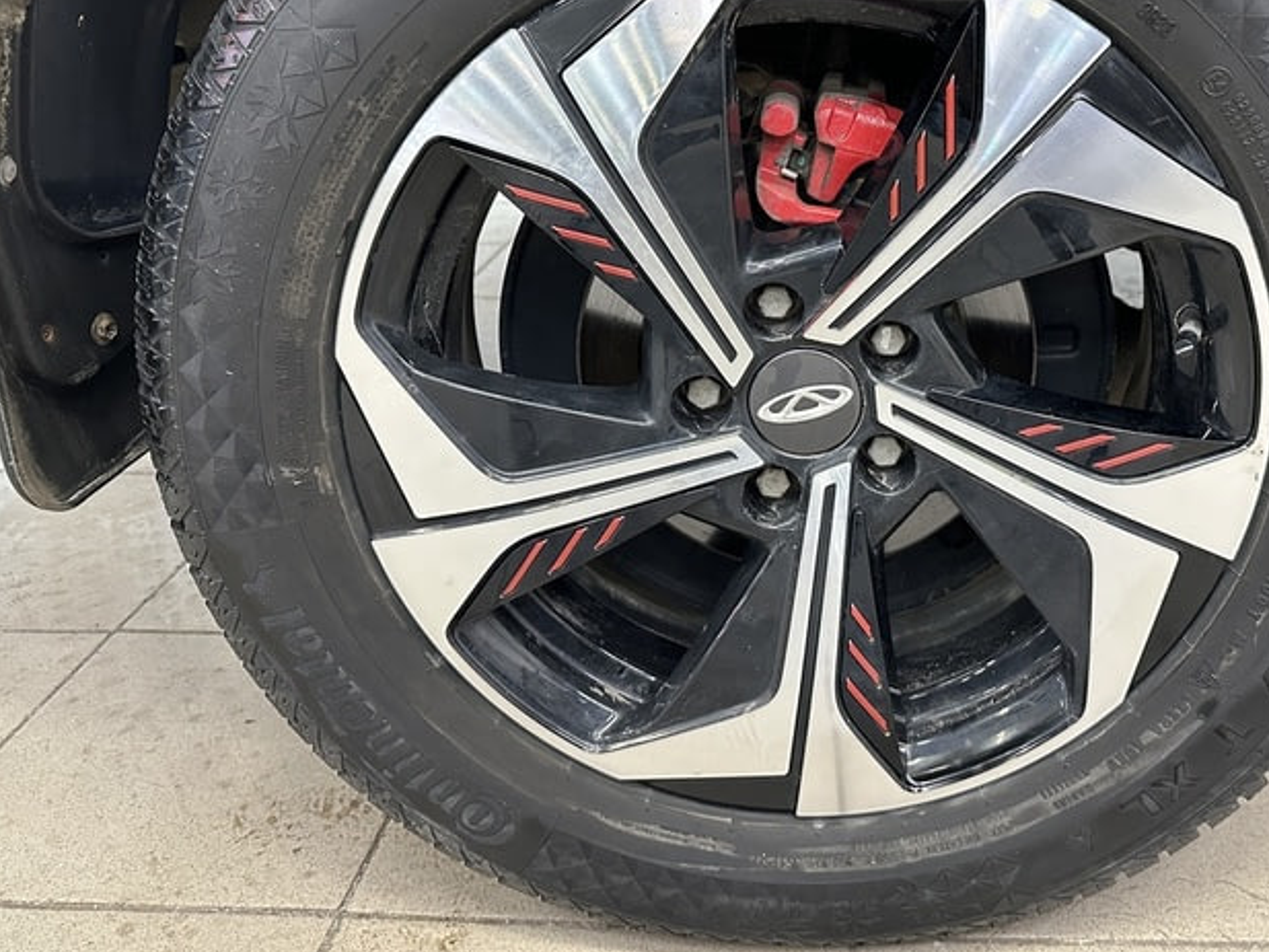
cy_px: 312
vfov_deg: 40.2
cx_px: 806
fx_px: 1283
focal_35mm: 35
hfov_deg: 52.0
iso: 400
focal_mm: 6.86
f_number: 1.78
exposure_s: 1/50
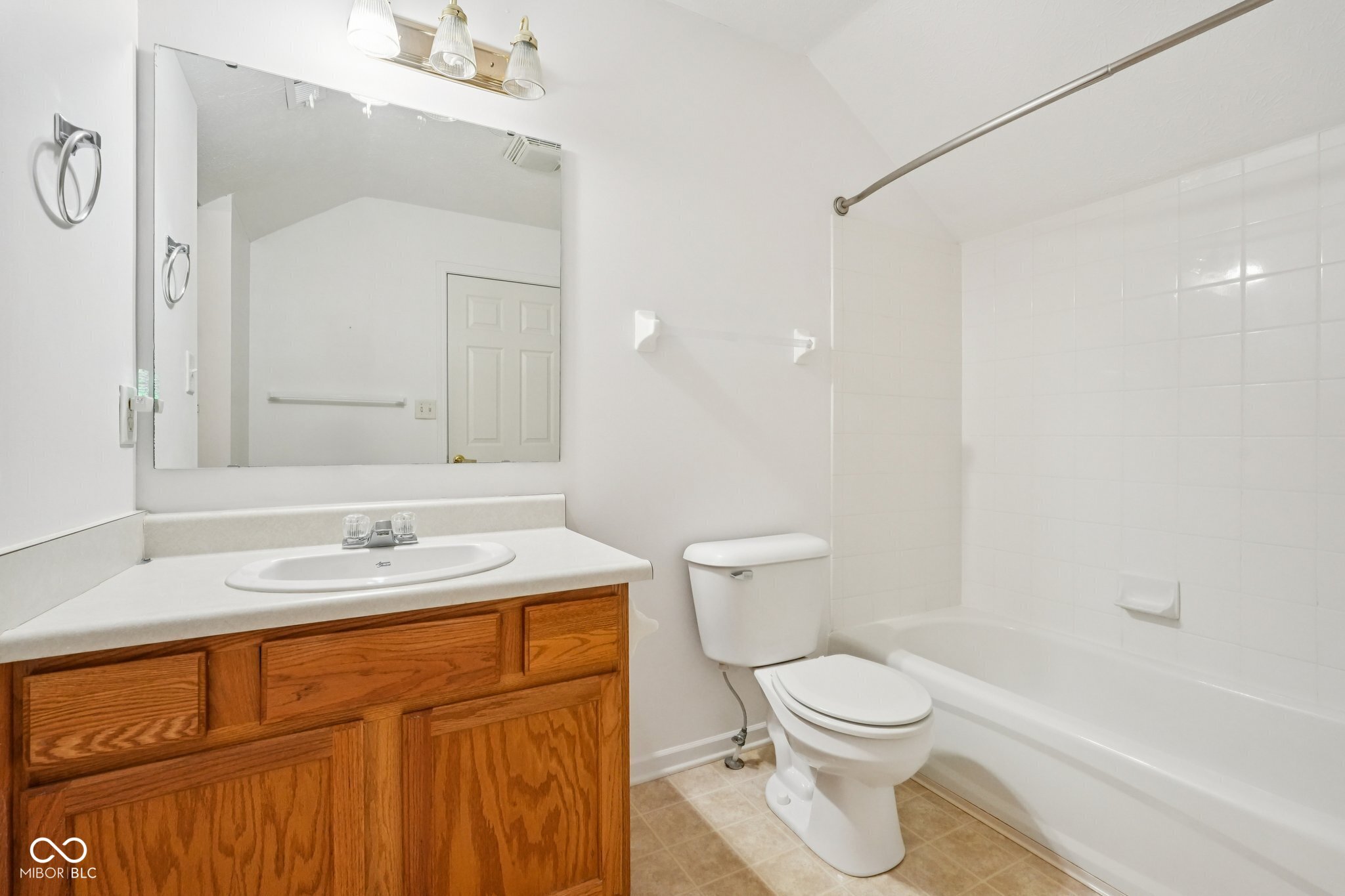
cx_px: 672
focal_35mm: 16
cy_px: 448
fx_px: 598
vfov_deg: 73.7
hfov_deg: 96.7
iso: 2000
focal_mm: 16
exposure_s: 1/30
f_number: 8
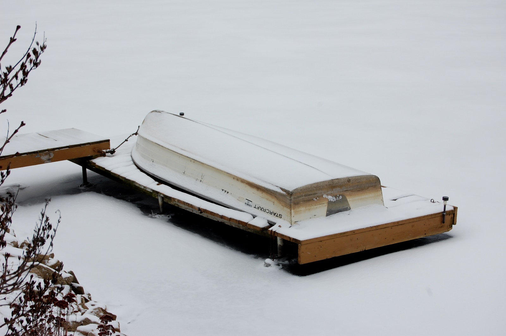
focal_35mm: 82
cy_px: 168
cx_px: 253
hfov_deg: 24.6
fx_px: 1158
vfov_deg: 16.5
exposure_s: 1/400
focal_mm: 55
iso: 200
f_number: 11
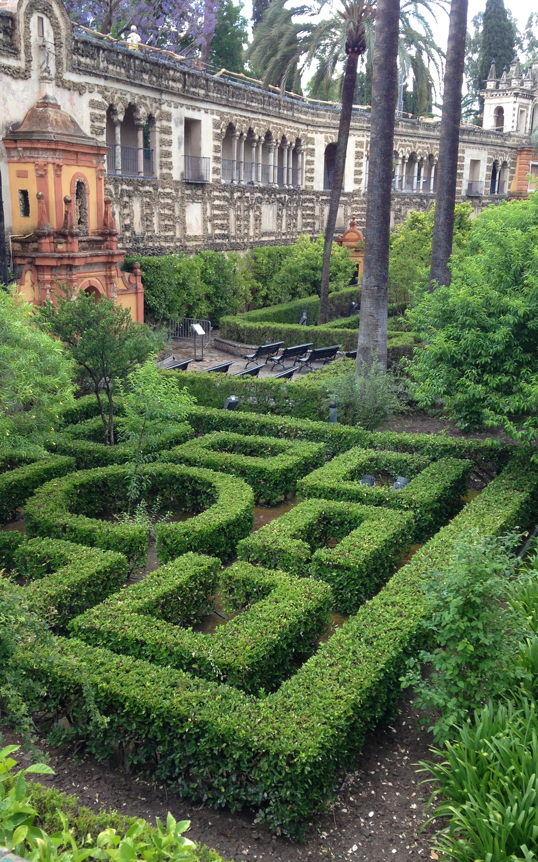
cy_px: 459
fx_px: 939
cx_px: 220
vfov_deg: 49.3
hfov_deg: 31.9
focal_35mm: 40
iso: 64
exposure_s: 1/120
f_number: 2.4
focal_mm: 4.12
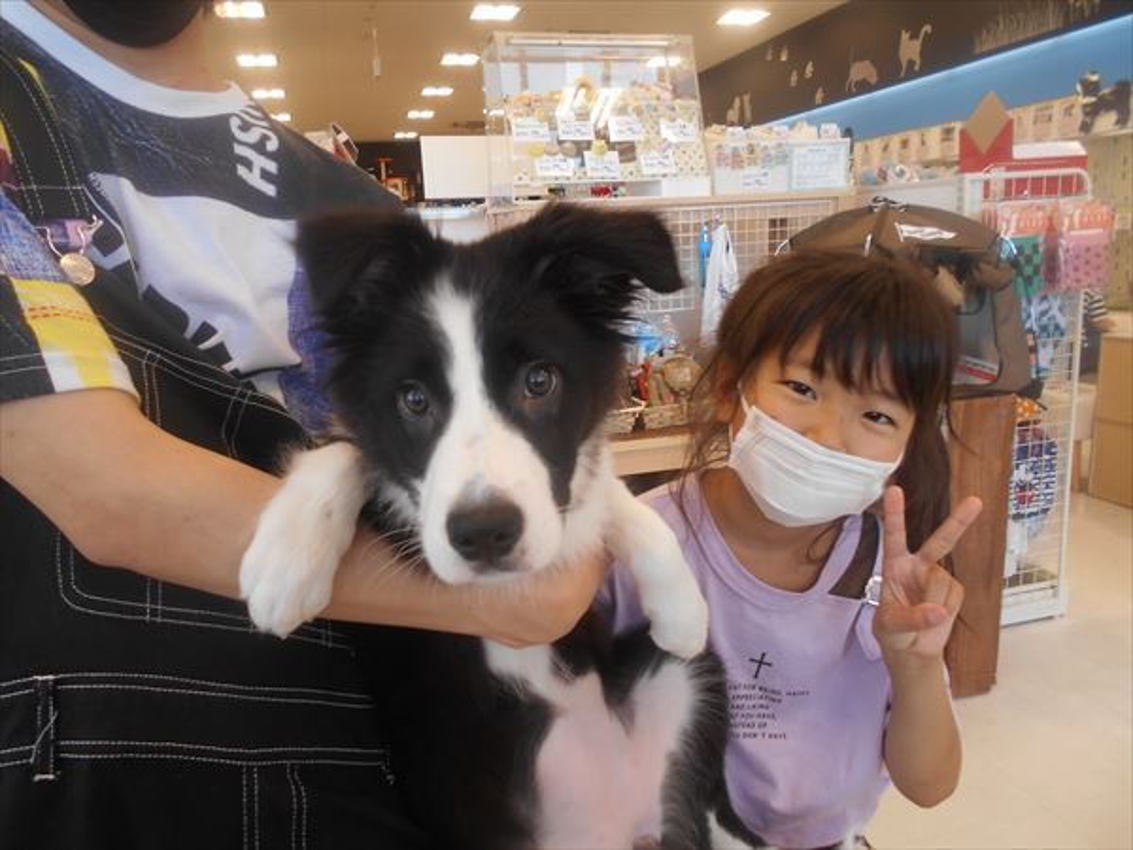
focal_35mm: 26
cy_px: 425
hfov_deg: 67.3
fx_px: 851
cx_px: 566
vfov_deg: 53.1
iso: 80
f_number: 3.2
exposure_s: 1/30
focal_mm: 4.6
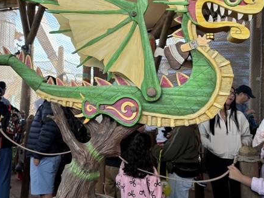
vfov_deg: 37.0
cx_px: 89
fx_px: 290
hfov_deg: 48.2
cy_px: 56
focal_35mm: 38
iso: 40
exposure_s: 1/218
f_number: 1.6
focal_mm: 5.96
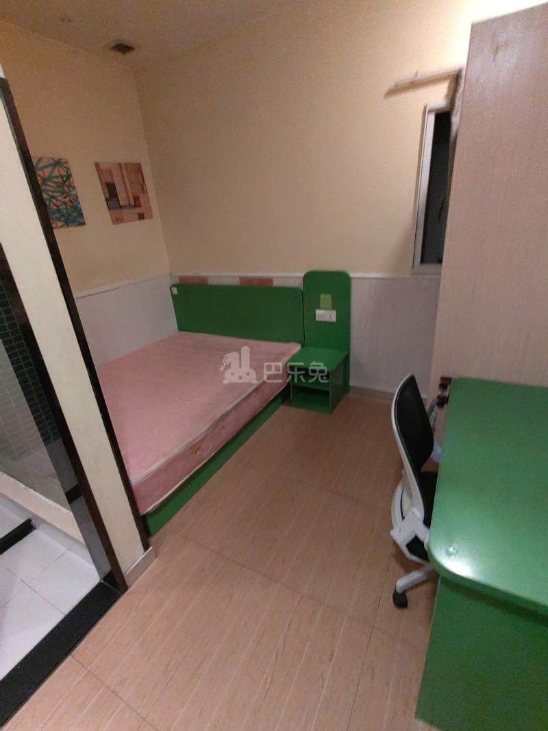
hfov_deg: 78.1
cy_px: 366
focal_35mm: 16
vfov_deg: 94.5
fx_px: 338
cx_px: 274
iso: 500
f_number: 2.2
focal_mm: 1.68
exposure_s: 1/25
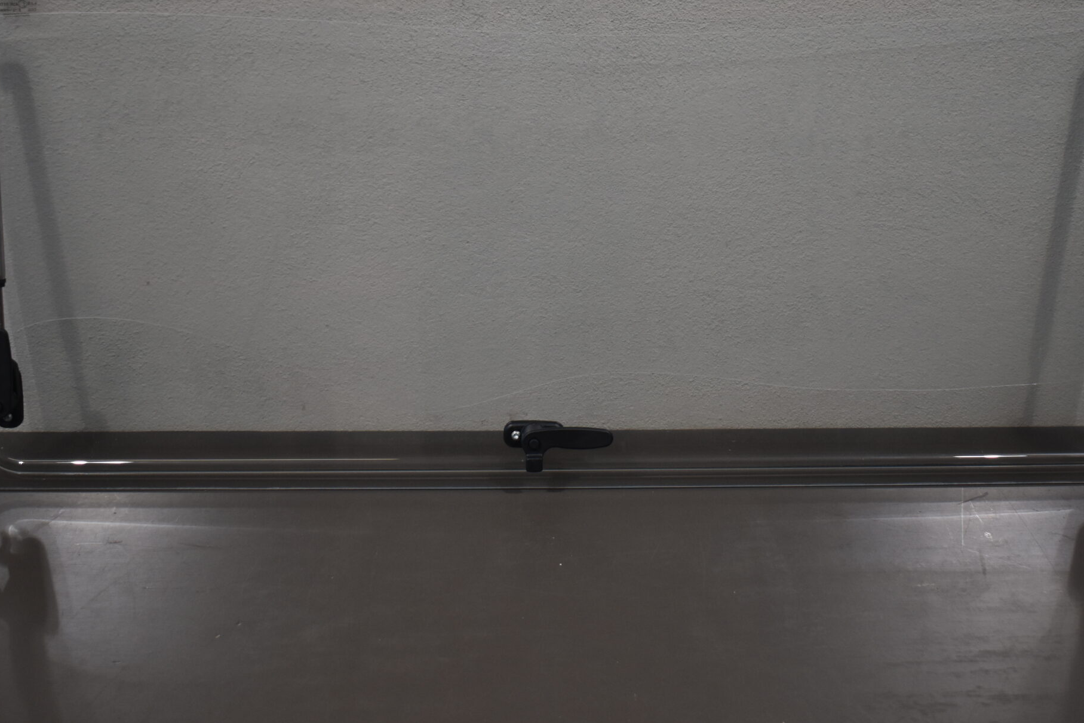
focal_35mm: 55
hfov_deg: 36.2
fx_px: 1656
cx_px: 587
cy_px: 236
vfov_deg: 24.5
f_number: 4
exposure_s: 1/250
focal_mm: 26
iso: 560
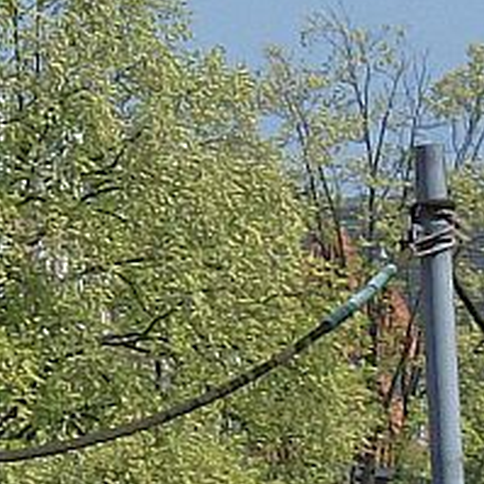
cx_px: -41
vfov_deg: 3.6
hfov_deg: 3.6
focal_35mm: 491
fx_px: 7767
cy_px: 135
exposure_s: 1/372
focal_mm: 18
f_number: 7.8
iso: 100
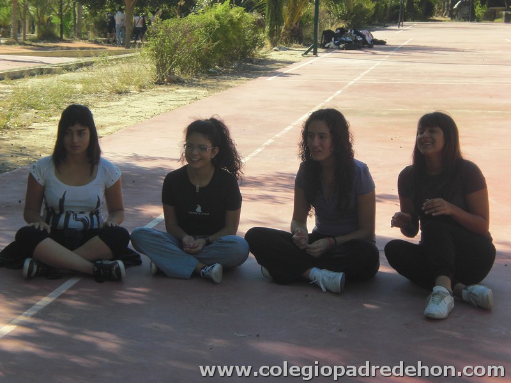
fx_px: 1284
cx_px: 256
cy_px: 192
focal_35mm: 87
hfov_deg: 22.5
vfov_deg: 17.0
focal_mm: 14.49
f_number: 5
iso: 64
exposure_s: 1/250
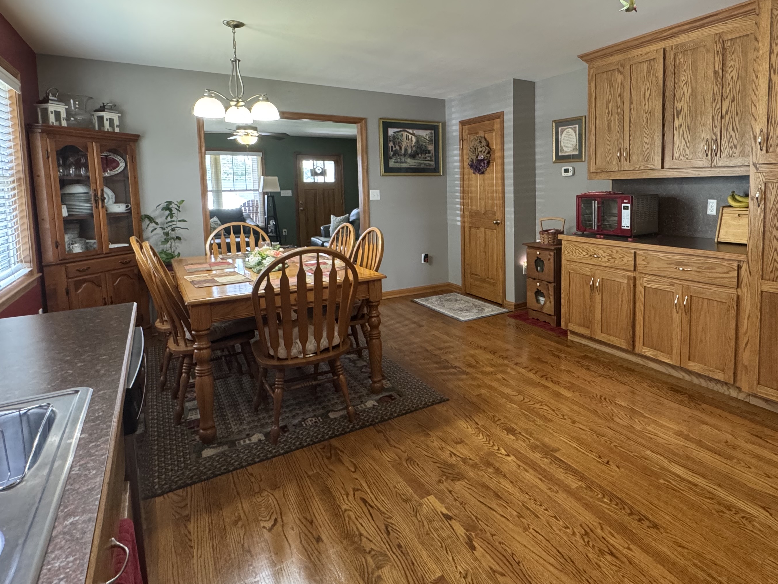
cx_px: 489
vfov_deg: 62.8
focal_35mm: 21
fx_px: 472
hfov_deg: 77.5
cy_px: 227
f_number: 2.2
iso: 400
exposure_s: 1/60
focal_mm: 2.22
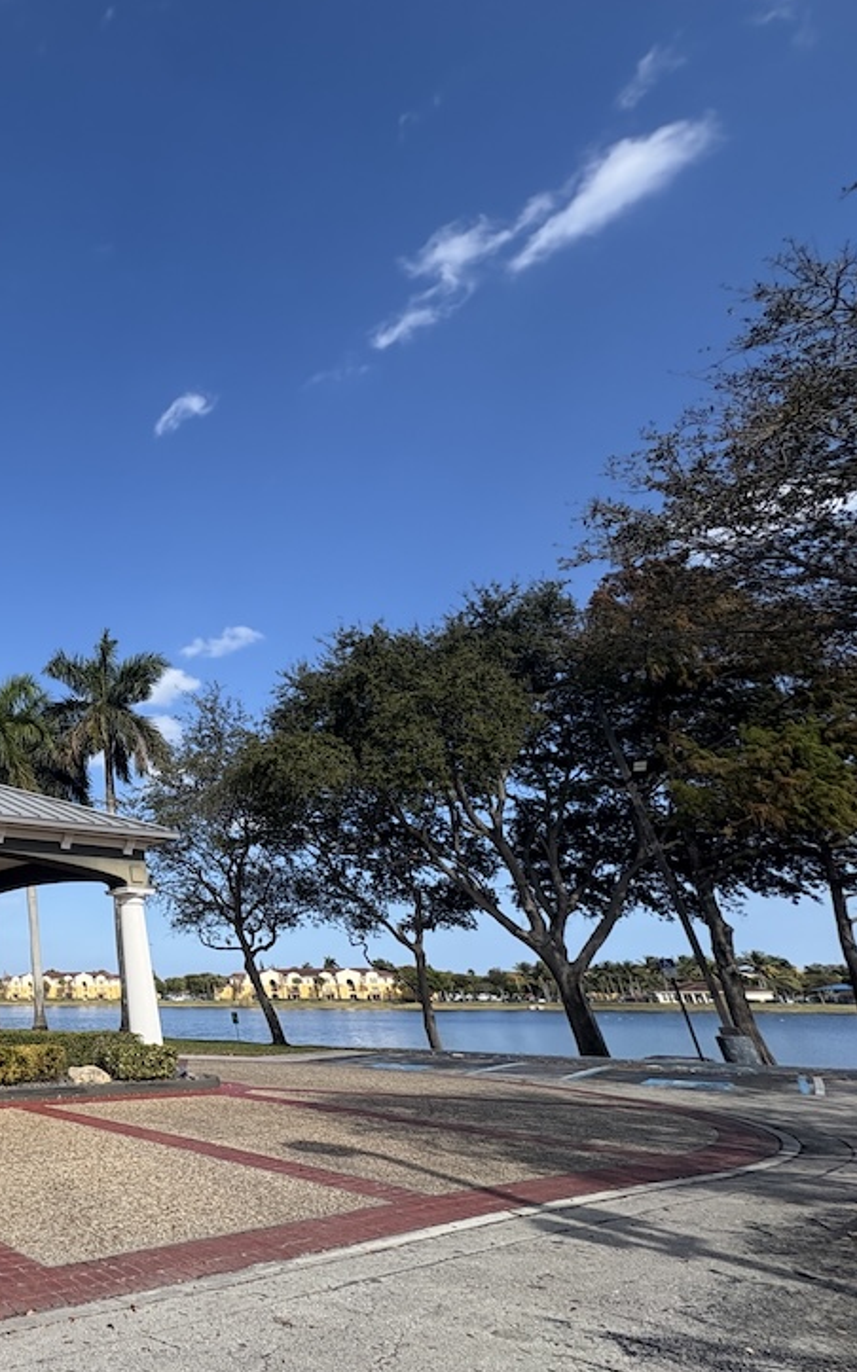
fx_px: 785
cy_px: 658
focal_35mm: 21
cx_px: -112
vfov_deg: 82.3
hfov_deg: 42.9
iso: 50
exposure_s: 1/2146
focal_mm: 2.22
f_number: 2.2
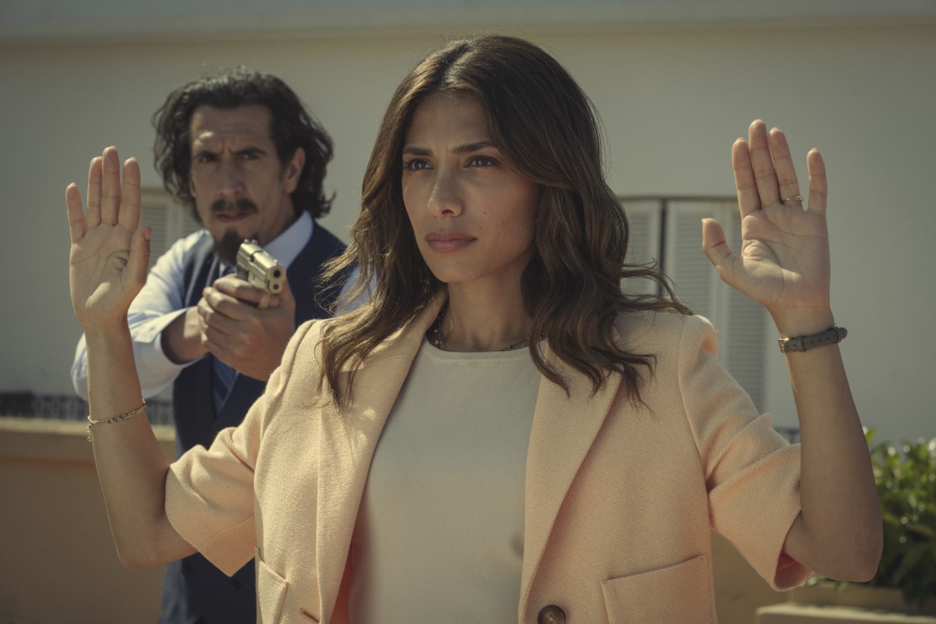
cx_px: 468
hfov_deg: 23.9
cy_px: 312
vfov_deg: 16.1
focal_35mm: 85
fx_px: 2210
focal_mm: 85
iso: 500
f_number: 9
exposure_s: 1/1250
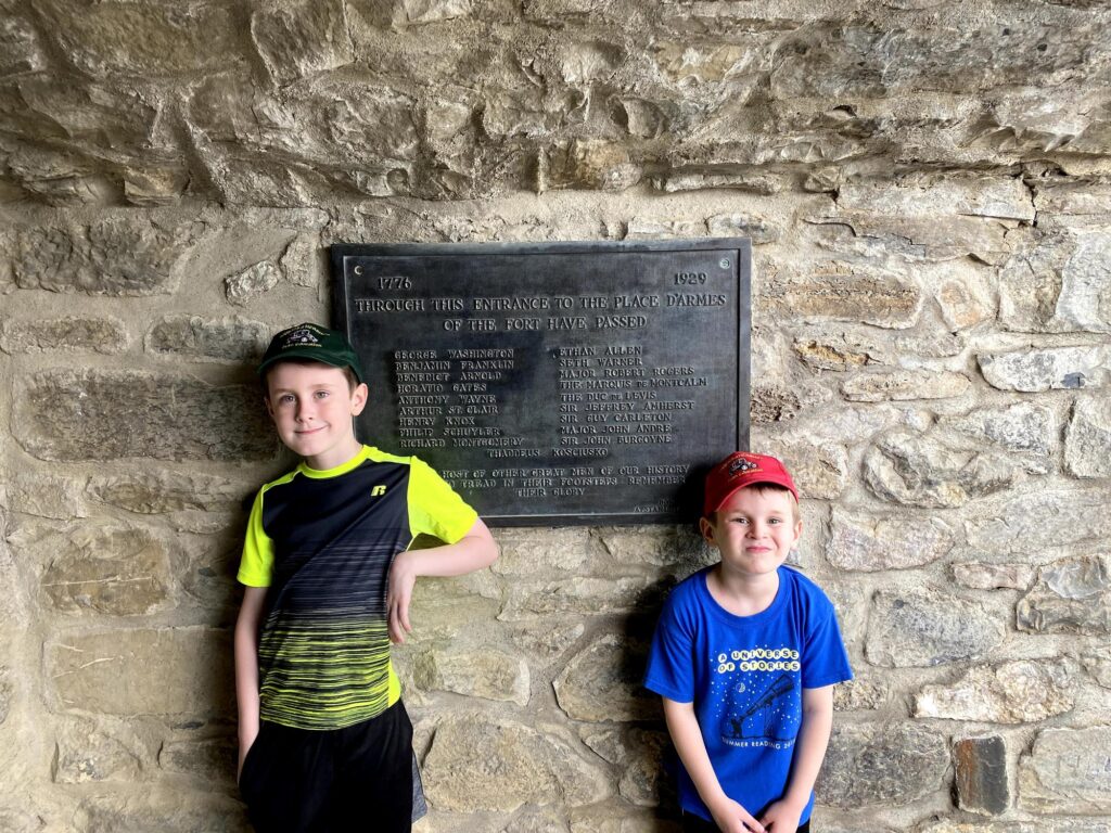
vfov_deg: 53.1
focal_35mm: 26
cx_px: 556
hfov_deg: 67.3
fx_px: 834
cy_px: 416
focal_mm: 4.25
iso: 50
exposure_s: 1/122
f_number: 1.8
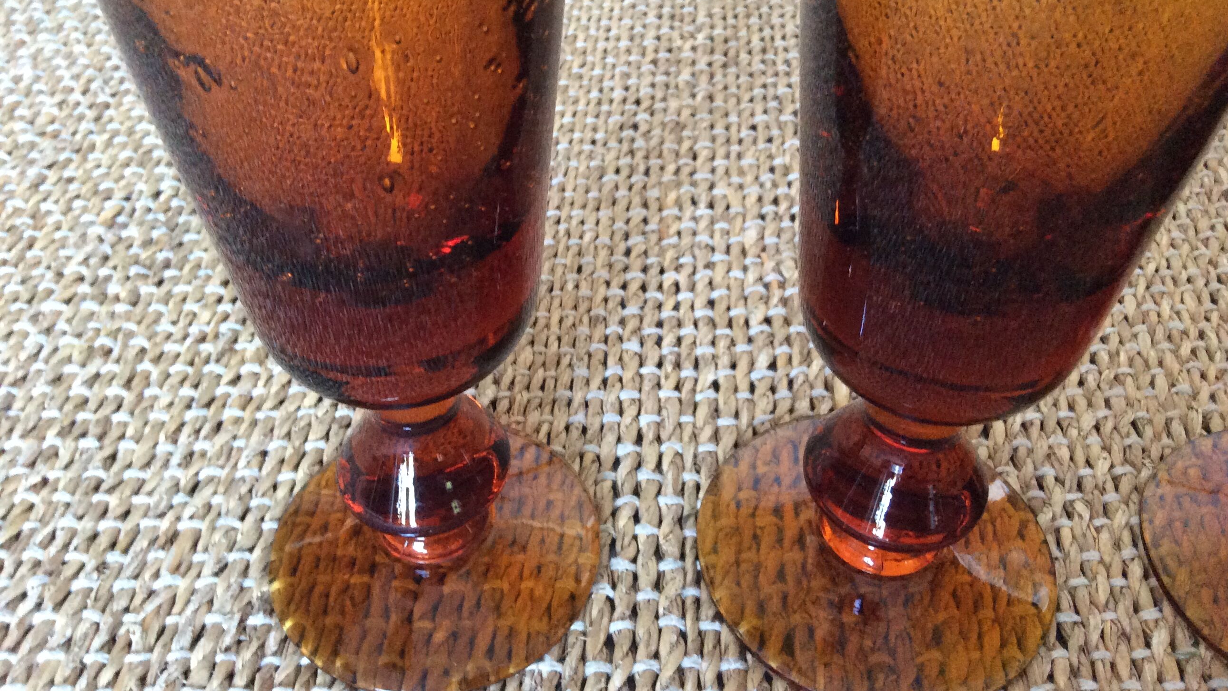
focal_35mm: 35
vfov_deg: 33.7
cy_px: 299
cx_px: 617
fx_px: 1140
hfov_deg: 56.6
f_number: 2.4
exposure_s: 1/25
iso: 250
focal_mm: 3.3
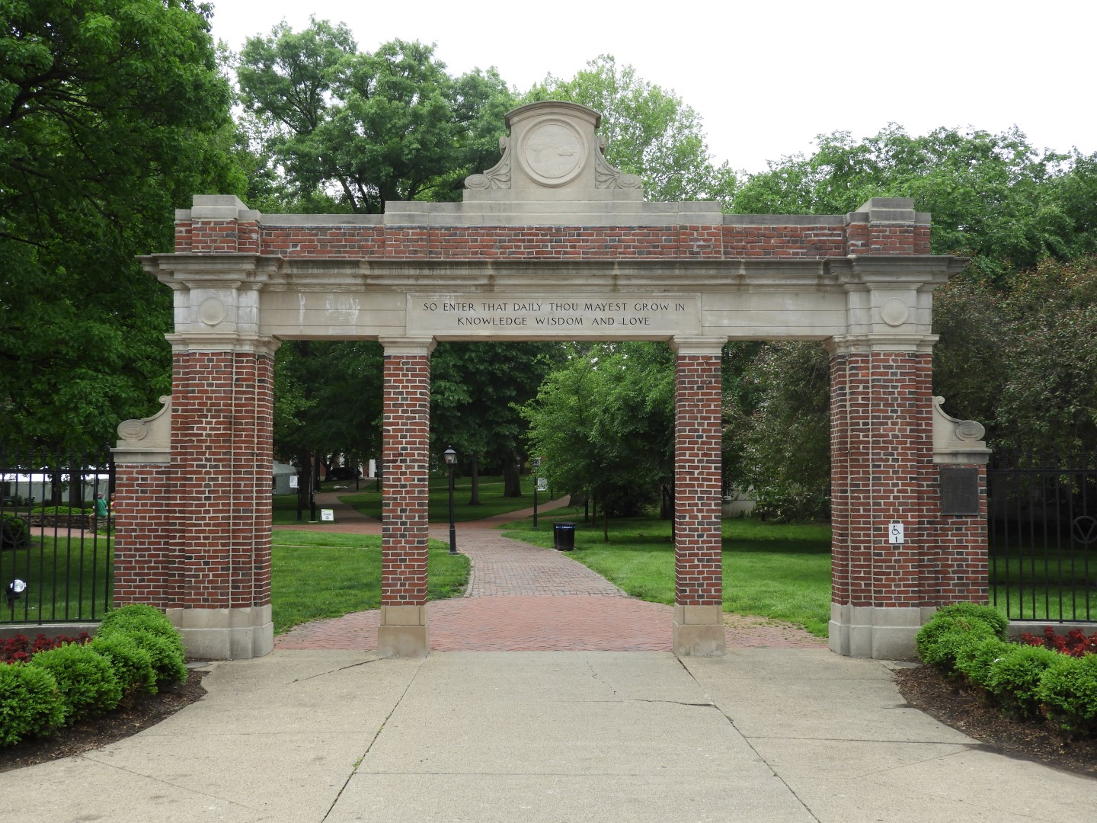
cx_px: 548
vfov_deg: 36.0
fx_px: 1268
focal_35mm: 40
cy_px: 412
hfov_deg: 46.8
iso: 100
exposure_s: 1/250
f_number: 3.8
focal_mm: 7.2
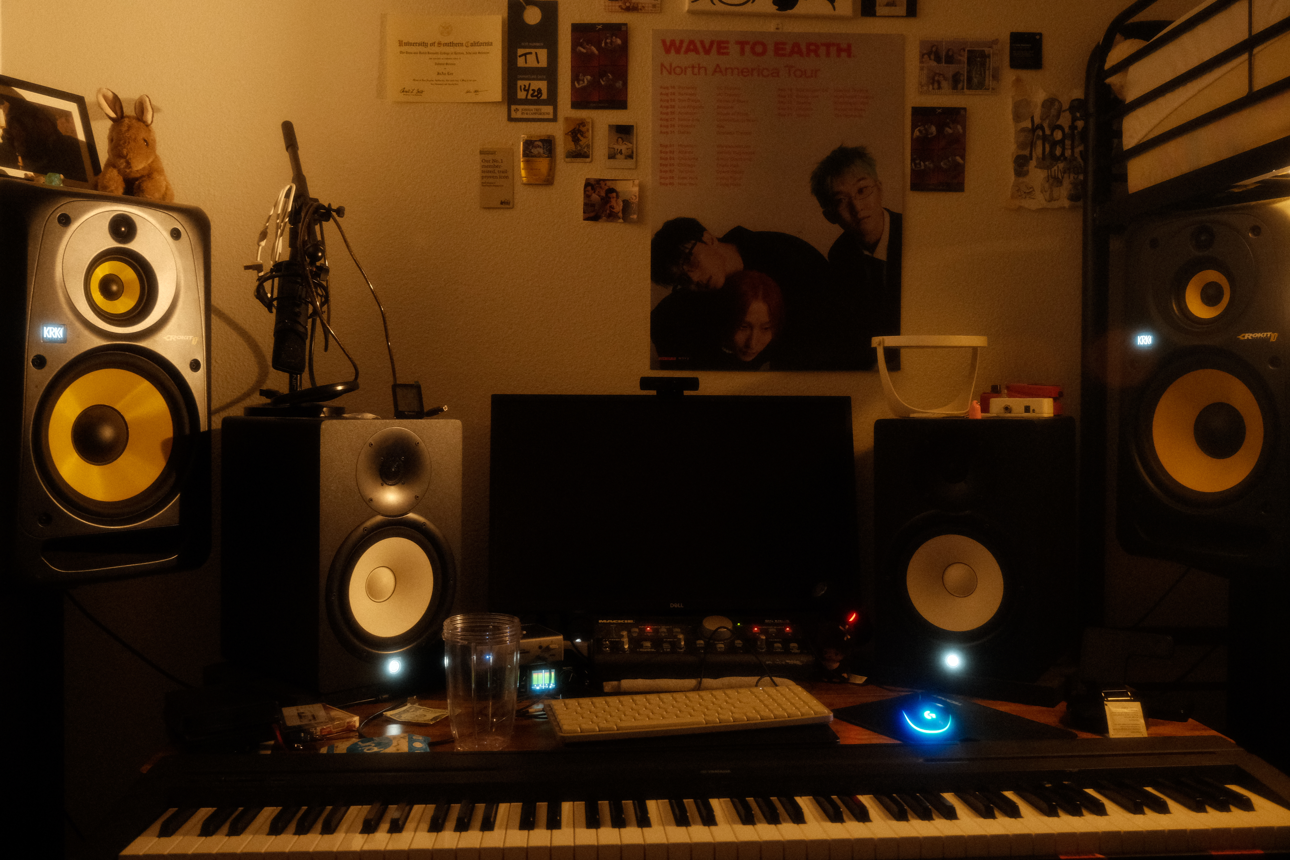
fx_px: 1039
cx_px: 645
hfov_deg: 63.7
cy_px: 430
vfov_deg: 45.0
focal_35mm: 29
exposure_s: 1/10
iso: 2500
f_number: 4
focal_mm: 19.2
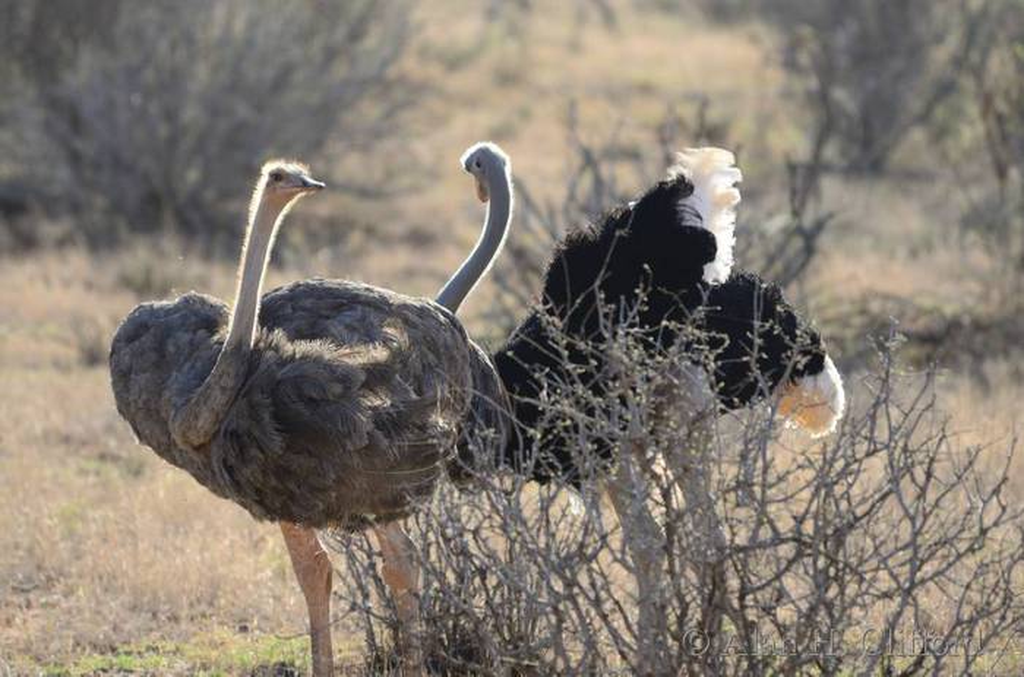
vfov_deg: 2.3
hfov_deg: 3.4
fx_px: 17024
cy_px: 338
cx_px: 512
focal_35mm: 600
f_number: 5.6
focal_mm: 400
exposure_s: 1/500
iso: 280
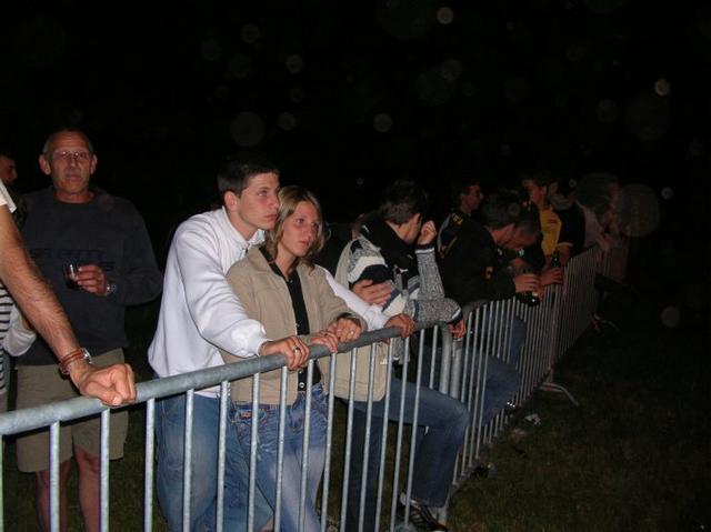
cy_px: 266
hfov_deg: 52.7
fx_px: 718
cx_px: 356
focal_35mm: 35
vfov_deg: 40.6
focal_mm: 5.8
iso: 87
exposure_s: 1/60.1
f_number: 2.8
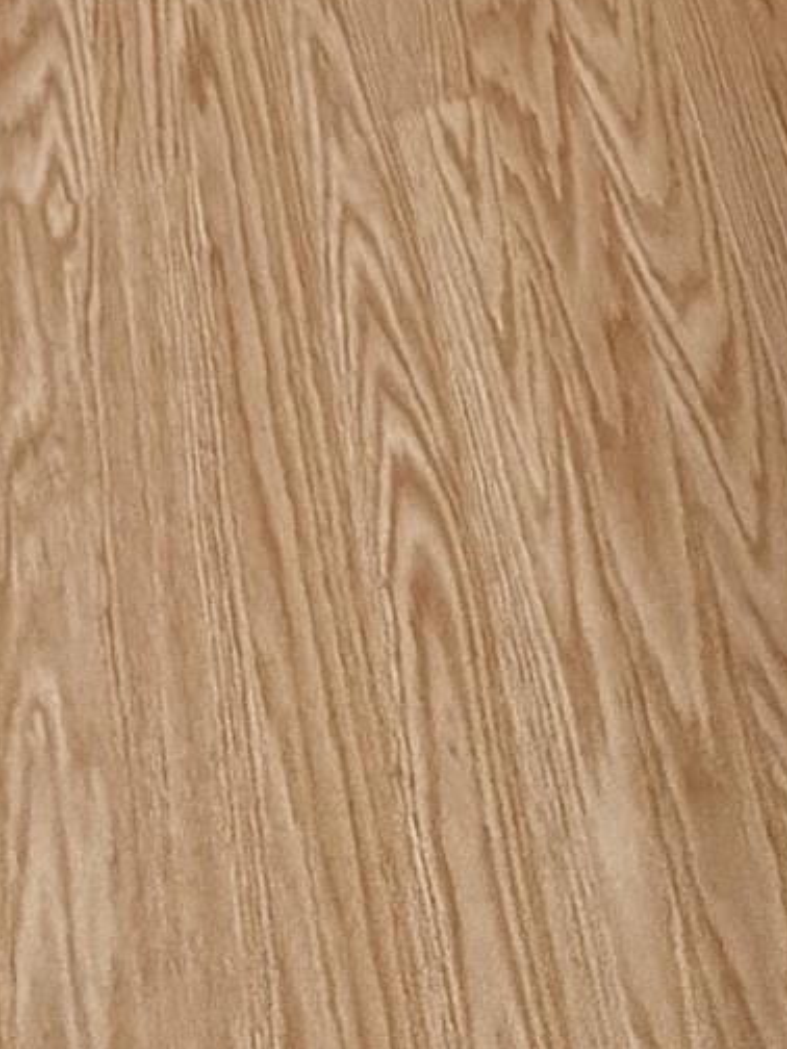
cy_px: -1328
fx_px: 1940
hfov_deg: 22.9
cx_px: 483
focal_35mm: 64
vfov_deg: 16.4
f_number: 2.2
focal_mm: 2.22
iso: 320
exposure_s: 1/60
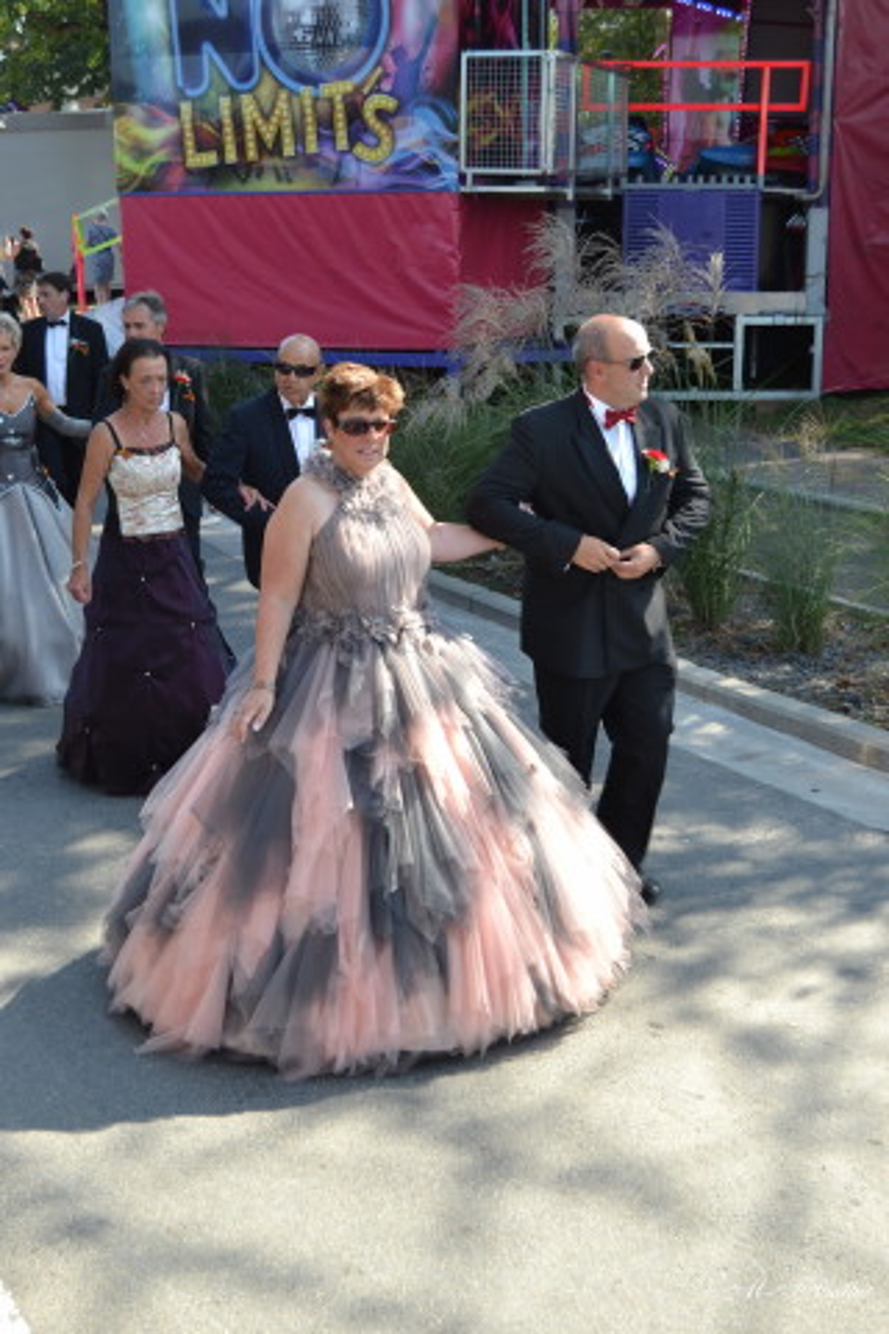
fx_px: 1722
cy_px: 667
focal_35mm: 46
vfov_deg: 42.3
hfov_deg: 28.9
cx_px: 444
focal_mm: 31
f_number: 5.6
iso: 100
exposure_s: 1/125
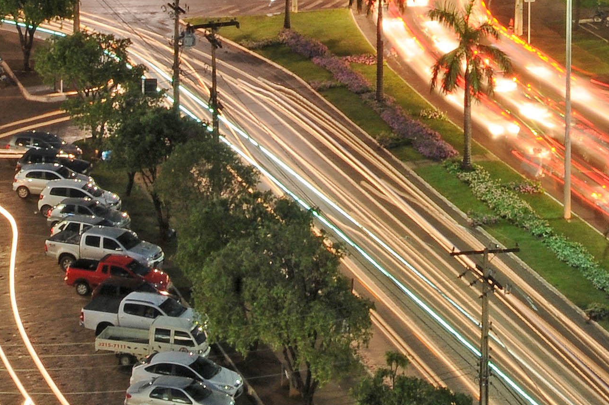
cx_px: 478
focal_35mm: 146
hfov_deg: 14.0
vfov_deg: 9.2
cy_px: -161
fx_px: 2461
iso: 200
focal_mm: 29
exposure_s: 30
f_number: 25
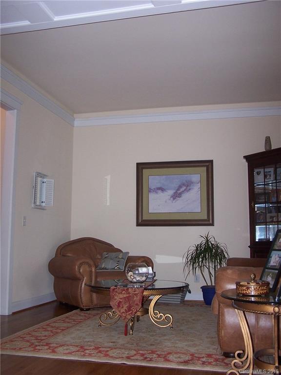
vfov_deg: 49.0
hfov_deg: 37.7
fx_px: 411
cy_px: 188
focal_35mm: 38
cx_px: 140
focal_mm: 6.3
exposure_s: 1/60
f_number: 2.8
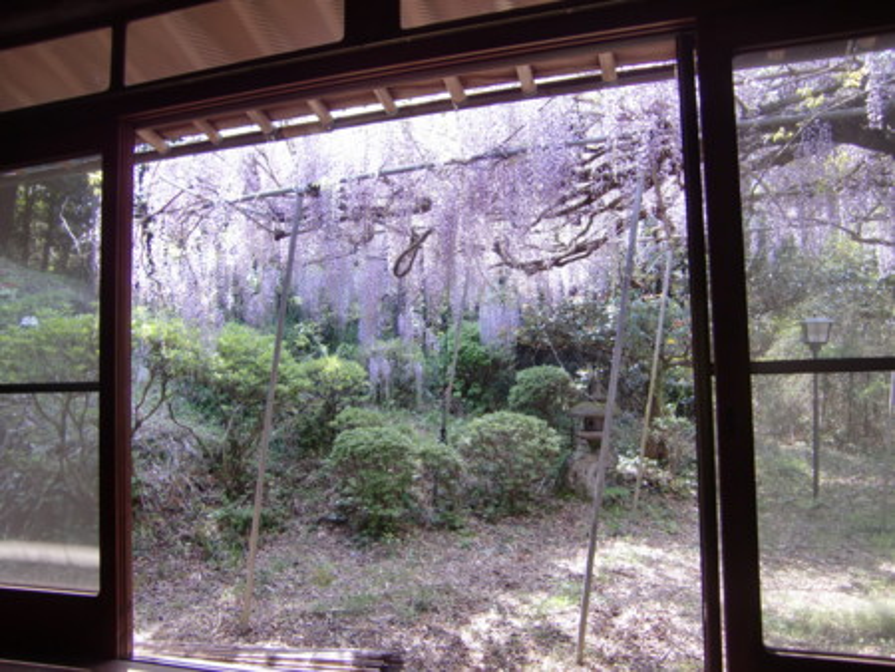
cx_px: 448
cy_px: 336
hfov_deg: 63.4
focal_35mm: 28
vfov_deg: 49.8
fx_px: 724
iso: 64
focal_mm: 4.9
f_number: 2.6
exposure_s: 1/100
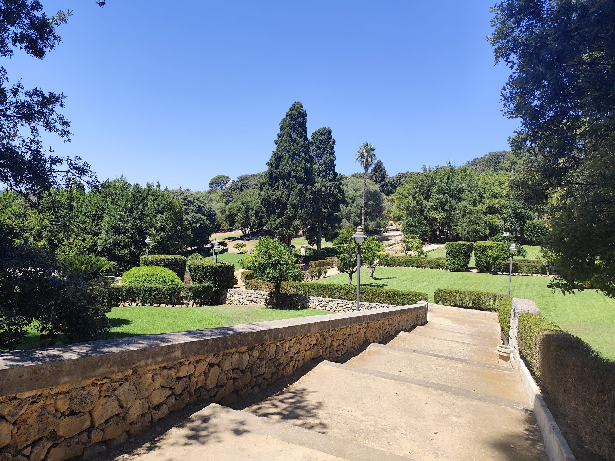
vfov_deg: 58.9
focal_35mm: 23
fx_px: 409
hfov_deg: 73.9
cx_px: 308
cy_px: 230
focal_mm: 6.14
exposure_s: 1/612
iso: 50
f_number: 1.65
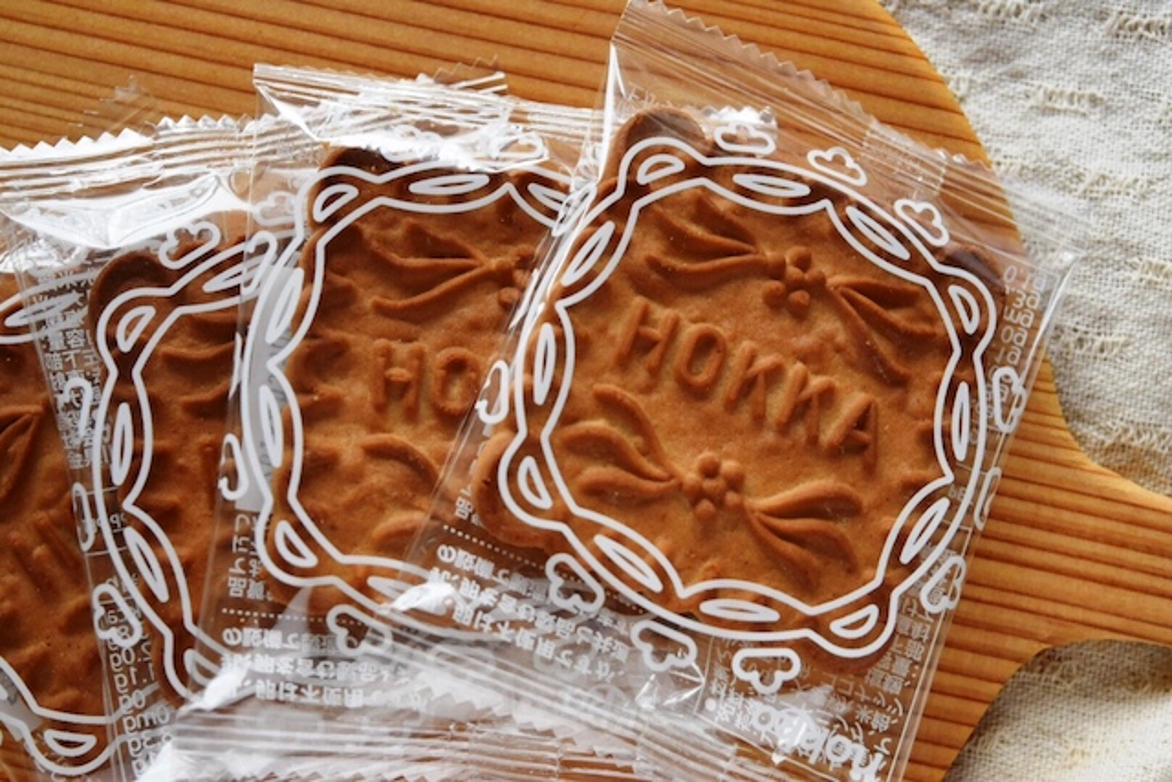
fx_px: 2051
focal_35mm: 63
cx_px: 586
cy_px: 391
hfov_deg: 31.9
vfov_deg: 21.6
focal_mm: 42
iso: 1400
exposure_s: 1/60
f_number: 5
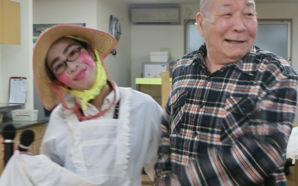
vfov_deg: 17.4
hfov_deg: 27.5
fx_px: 609
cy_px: 105
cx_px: 150
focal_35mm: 75
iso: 800
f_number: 5.2
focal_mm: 12.4
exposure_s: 1/40
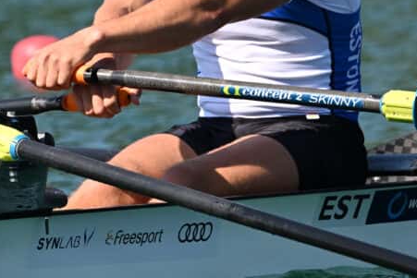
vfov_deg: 1.0
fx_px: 15769
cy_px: -62
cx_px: -227
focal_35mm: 1361
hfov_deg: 1.5
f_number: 9
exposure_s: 1/1250
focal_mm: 400
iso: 500
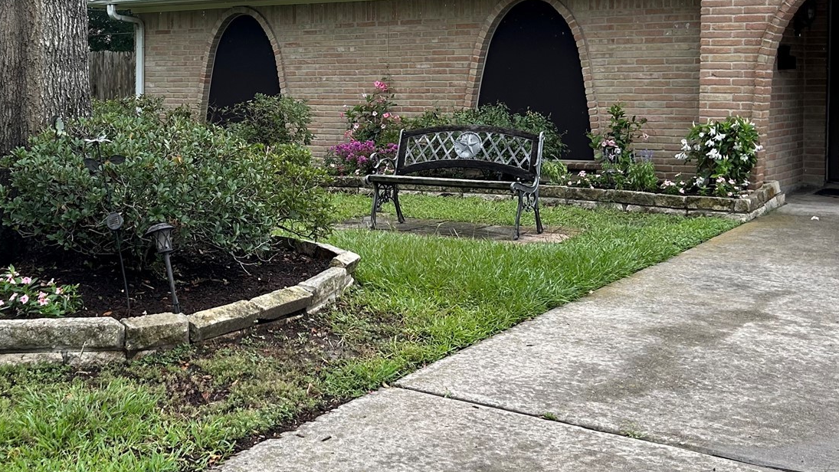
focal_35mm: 53
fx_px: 1179
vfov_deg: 22.4
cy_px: 118
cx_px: 255
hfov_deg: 38.6
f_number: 1.5
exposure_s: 1/1009
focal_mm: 5.7
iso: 50
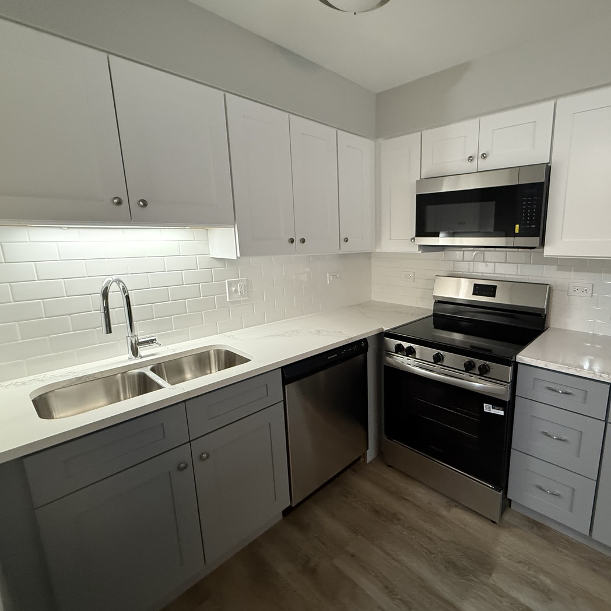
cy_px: 303
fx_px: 339
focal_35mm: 17
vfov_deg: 84.0
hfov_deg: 82.2
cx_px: 387
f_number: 2.2
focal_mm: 2.22
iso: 640
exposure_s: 1/60
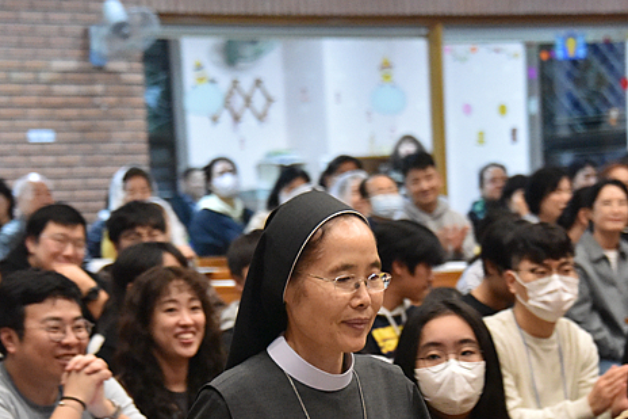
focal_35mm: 181
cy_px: 352
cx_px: 355
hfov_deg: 11.4
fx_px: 3156
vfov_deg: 7.6
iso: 7200
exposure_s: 1/125
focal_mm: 105
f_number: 5.6
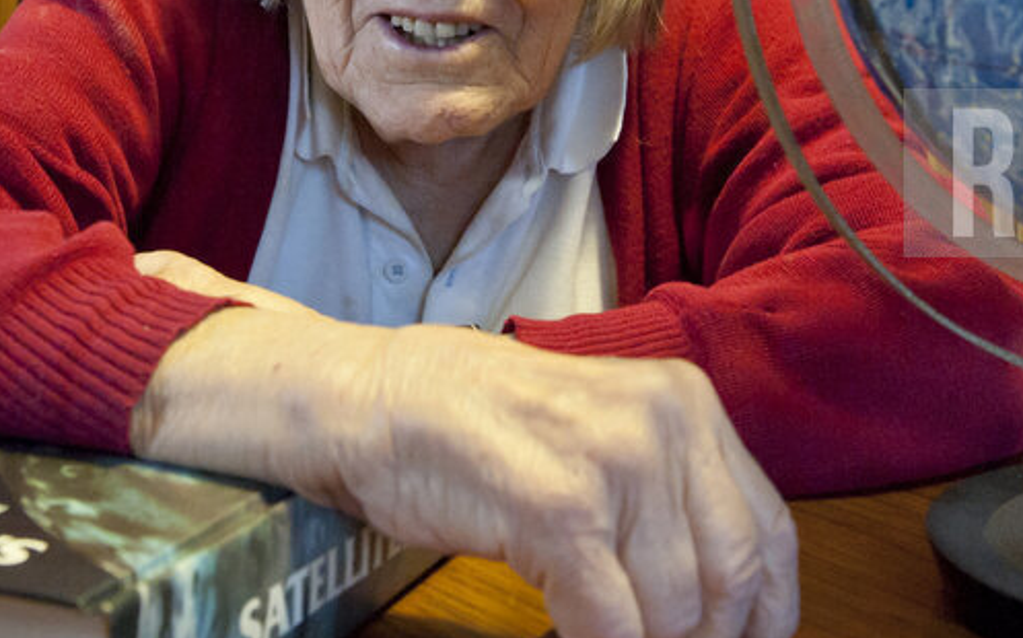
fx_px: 1978
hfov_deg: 29.0
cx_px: 449
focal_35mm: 71
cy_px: 49
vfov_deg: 18.0
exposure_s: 1/80
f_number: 5.6
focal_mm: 32
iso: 3200
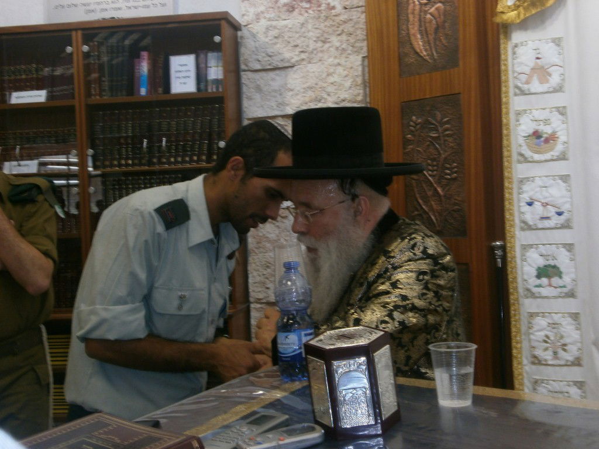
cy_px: 224
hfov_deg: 41.2
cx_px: 300
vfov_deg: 31.5
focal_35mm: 46
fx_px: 796
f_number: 3.8
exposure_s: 1/40
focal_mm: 8.1
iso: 125
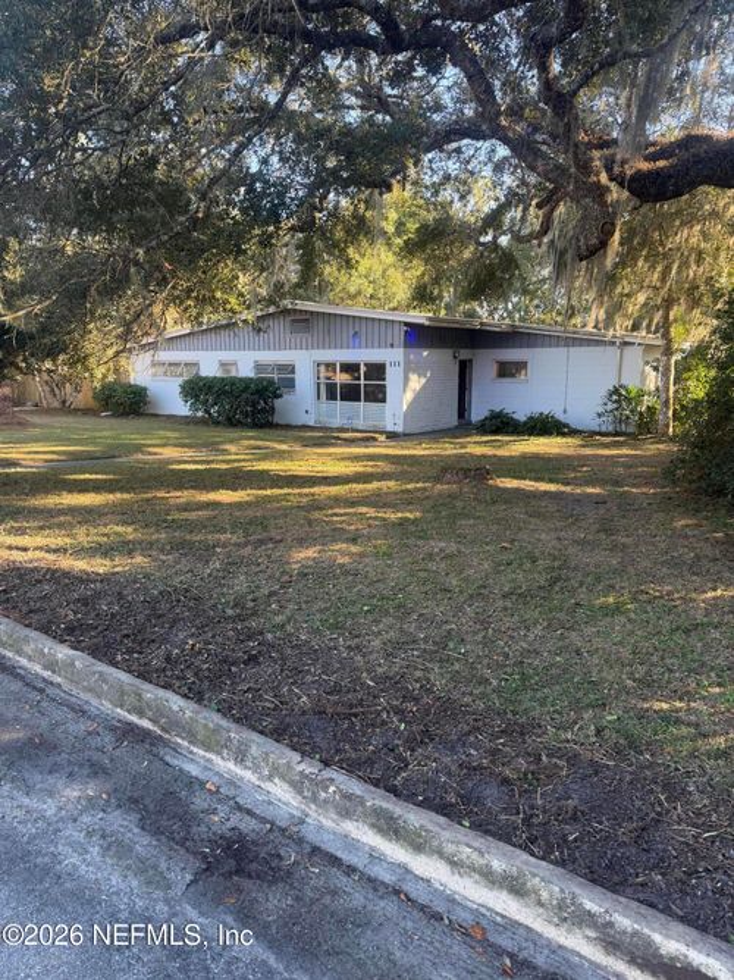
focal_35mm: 24
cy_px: 490
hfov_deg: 56.8
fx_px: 679
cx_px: 367
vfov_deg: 71.6
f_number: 1.78
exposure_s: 1/200
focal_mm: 6.76
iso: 80
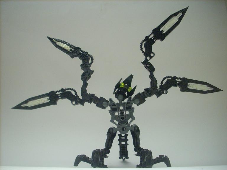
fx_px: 243
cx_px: 114
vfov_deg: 38.7
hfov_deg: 50.1
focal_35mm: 37
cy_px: 85
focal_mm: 6.2
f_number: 2.8
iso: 218
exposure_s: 1/4
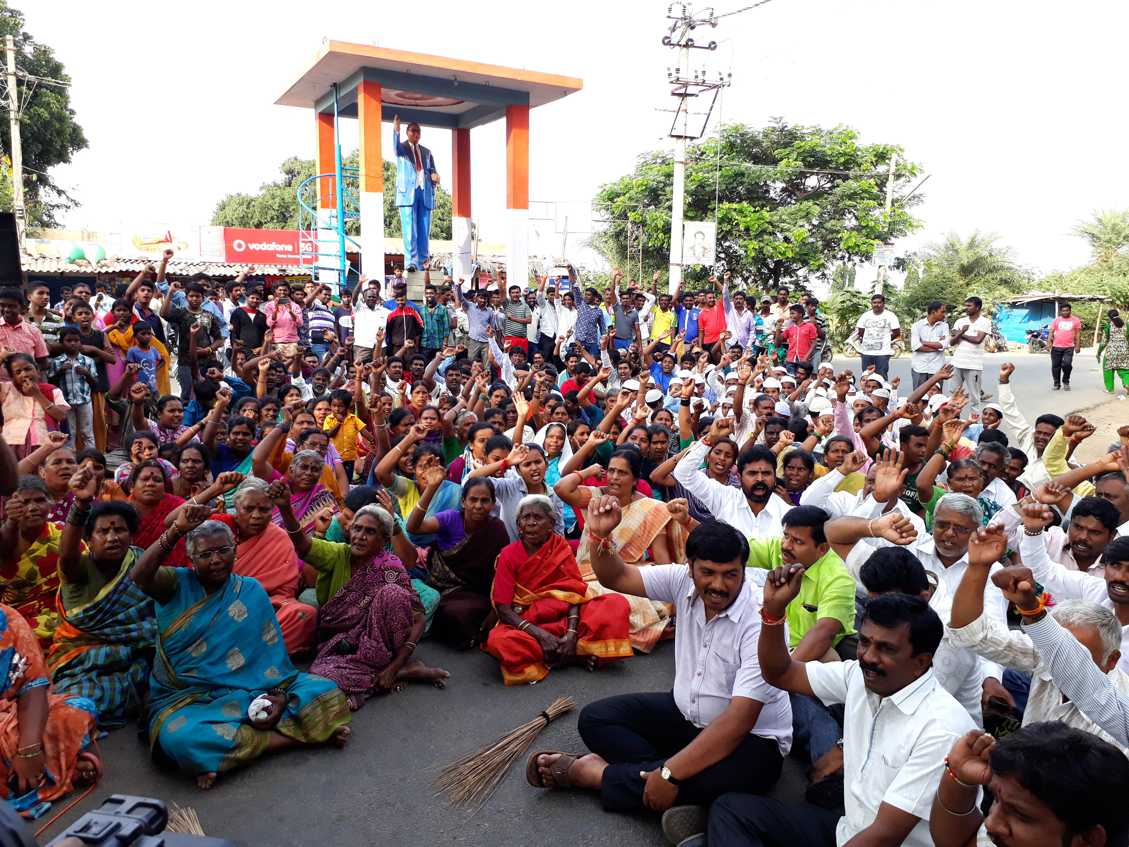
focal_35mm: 27
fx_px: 881
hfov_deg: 65.3
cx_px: 564
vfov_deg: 51.4
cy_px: 424
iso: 40
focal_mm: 3.6
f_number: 1.9
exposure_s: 1/221
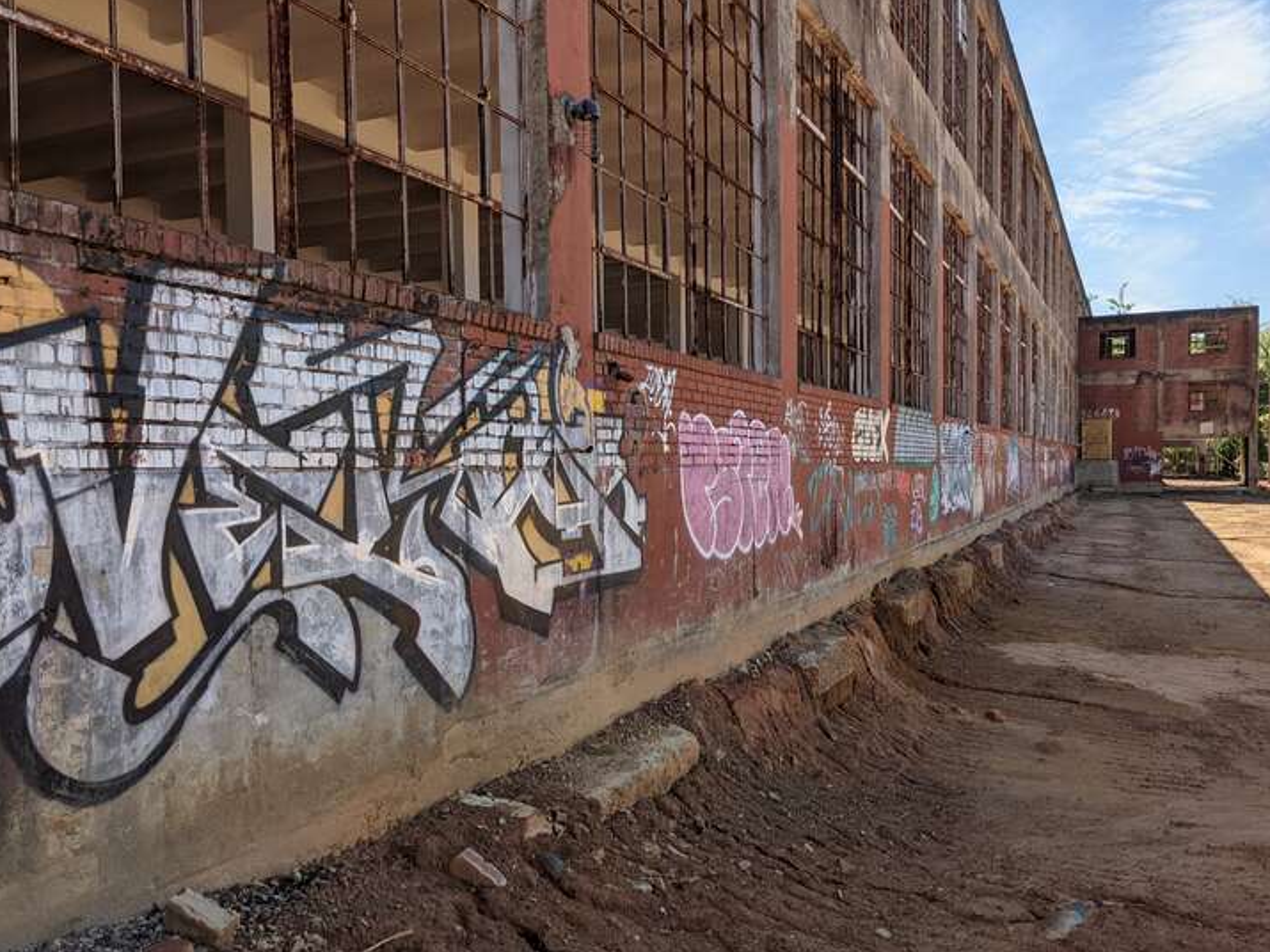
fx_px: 1064
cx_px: 648
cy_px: 503
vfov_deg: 48.2
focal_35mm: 29
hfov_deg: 61.7
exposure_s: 1/2347
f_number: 1.73
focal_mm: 4.38
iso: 54
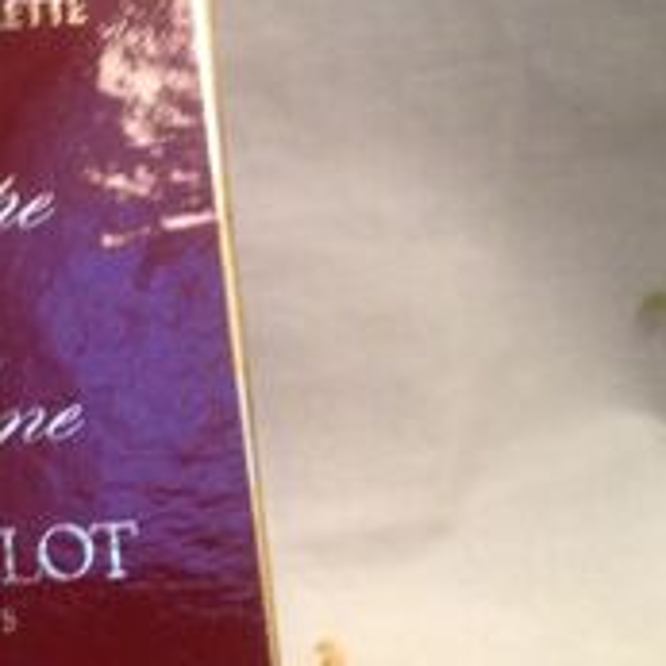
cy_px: 435
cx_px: -127
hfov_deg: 19.1
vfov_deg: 20.1
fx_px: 1872
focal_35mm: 86
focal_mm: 4.28
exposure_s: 1/20
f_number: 2.4
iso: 250
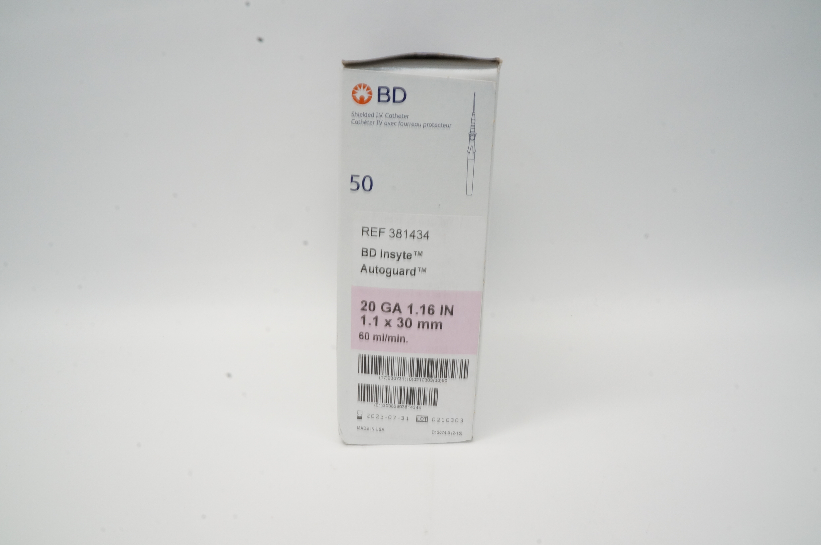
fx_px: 615
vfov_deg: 47.8
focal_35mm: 27
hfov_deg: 67.4
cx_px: 410
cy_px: 272
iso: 800
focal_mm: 18
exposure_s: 1/8
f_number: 22
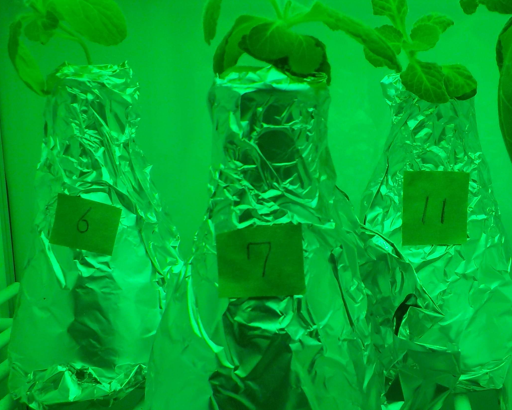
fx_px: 894
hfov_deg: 31.0
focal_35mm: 59
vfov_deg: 25.7
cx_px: 422
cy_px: 274
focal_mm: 4.1
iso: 125
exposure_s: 1/400
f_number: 3.3
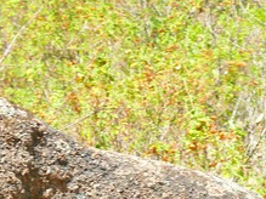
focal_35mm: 342
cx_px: 449
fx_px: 2627
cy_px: 92
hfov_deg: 5.7
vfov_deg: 4.3
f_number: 3.2
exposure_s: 1/80
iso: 100
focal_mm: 21.2
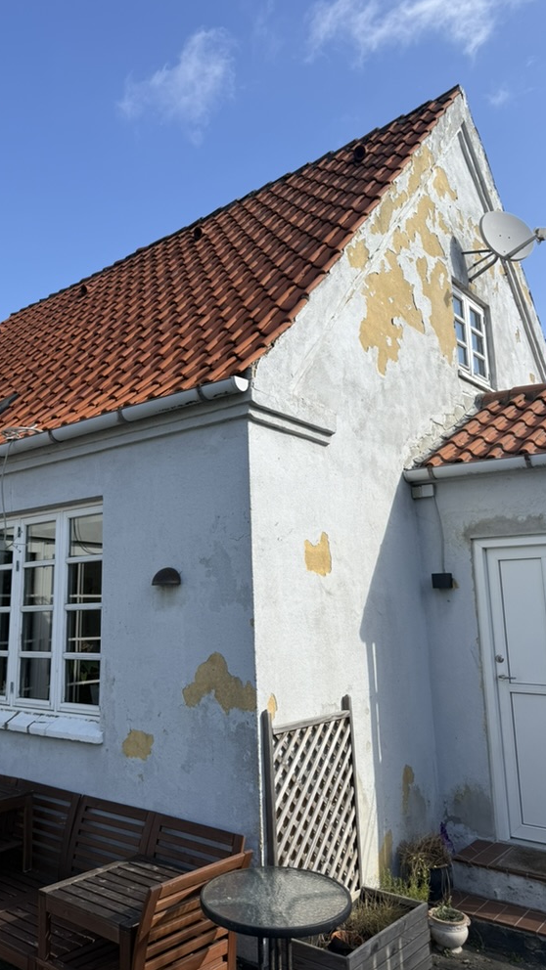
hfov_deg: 42.5
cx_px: 197
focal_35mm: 27
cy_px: 477
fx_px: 695
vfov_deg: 69.9
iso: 80
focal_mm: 6.76
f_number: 1.78
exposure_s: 1/3279
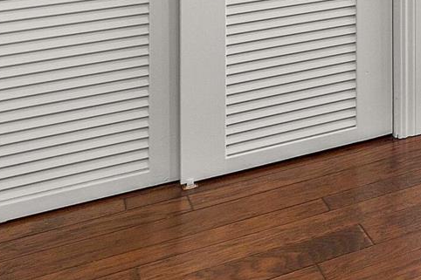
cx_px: 770
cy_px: -198
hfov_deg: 20.2
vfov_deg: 16.7
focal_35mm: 70
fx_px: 820
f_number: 8
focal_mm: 11
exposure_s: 1/8
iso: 160
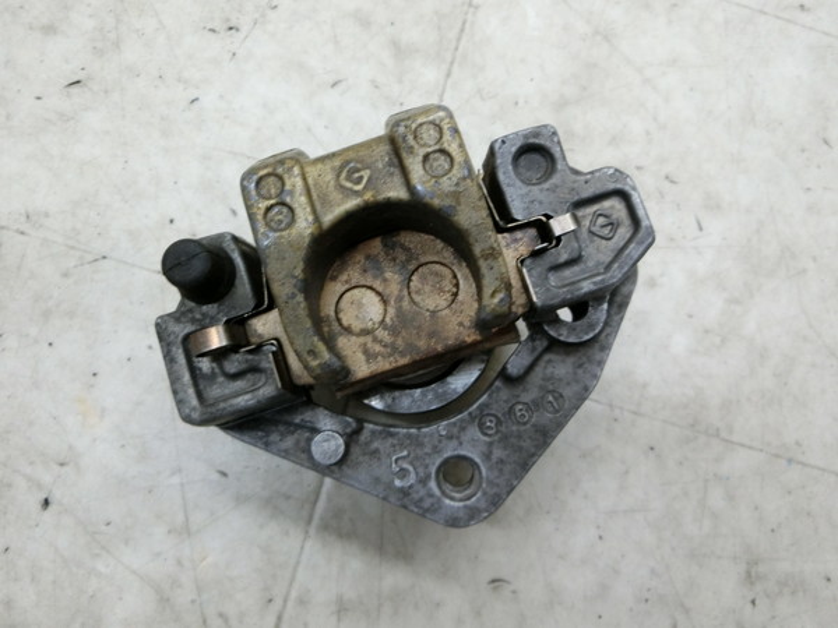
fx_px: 605
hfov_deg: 69.4
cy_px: 314
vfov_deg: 54.9
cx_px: 419
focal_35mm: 25
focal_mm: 4.5
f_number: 3.5
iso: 400
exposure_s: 1/60
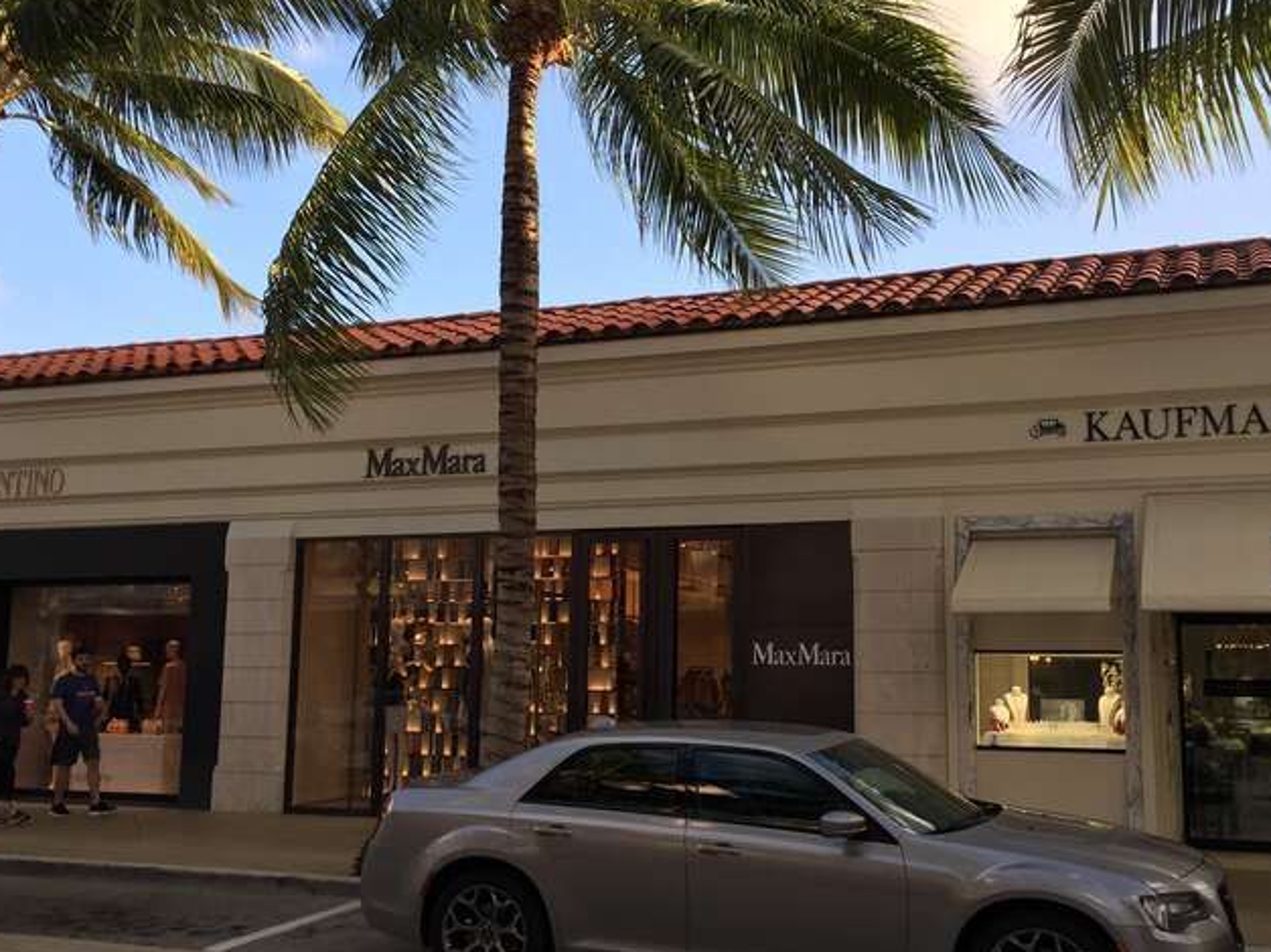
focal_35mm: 37
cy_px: 498
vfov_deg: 38.6
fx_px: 1358
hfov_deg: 50.1
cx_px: 685
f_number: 2.2
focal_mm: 4.15
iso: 32
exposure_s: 1/395
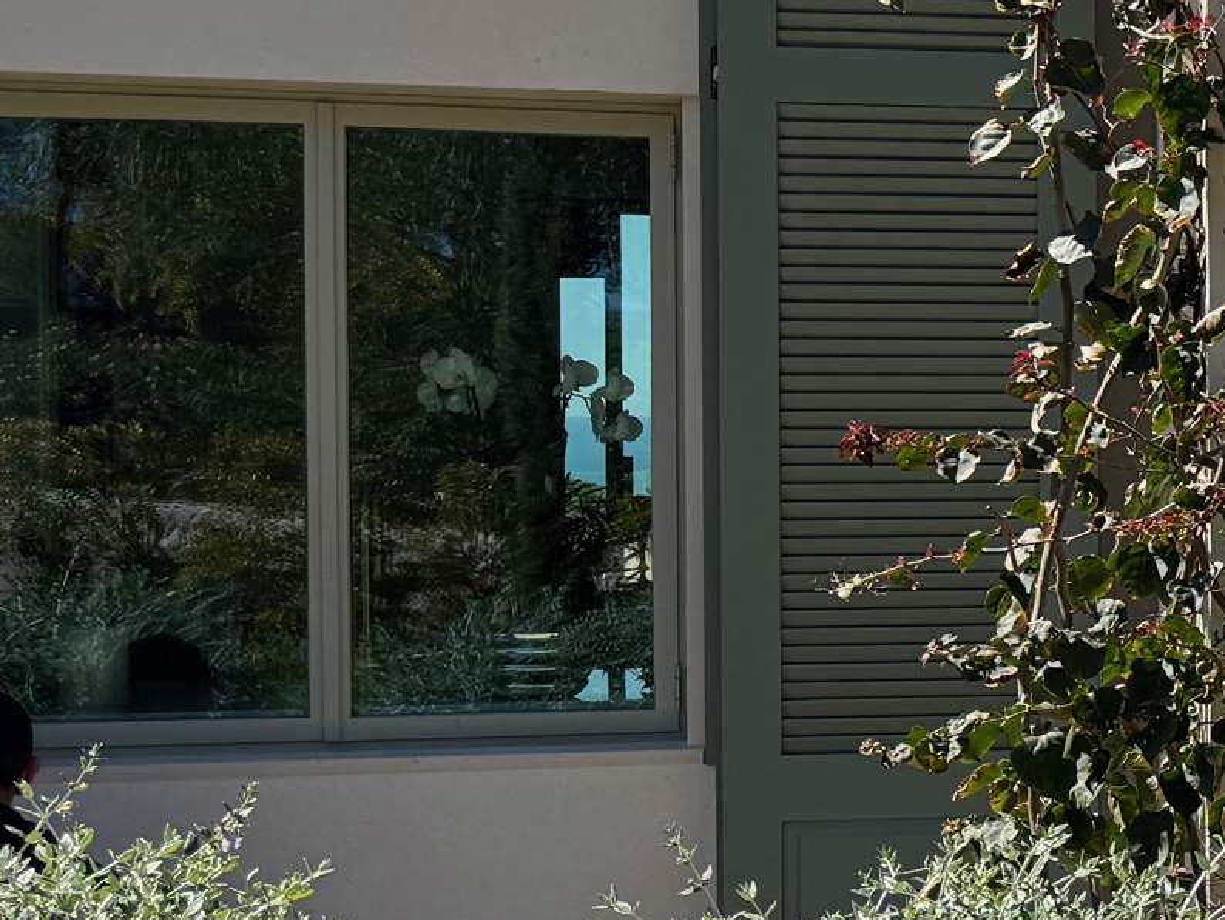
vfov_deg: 17.0
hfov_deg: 17.9
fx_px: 3080
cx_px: 2209
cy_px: 480
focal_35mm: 87
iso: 80
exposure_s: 1/3802
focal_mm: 6.76
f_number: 1.78
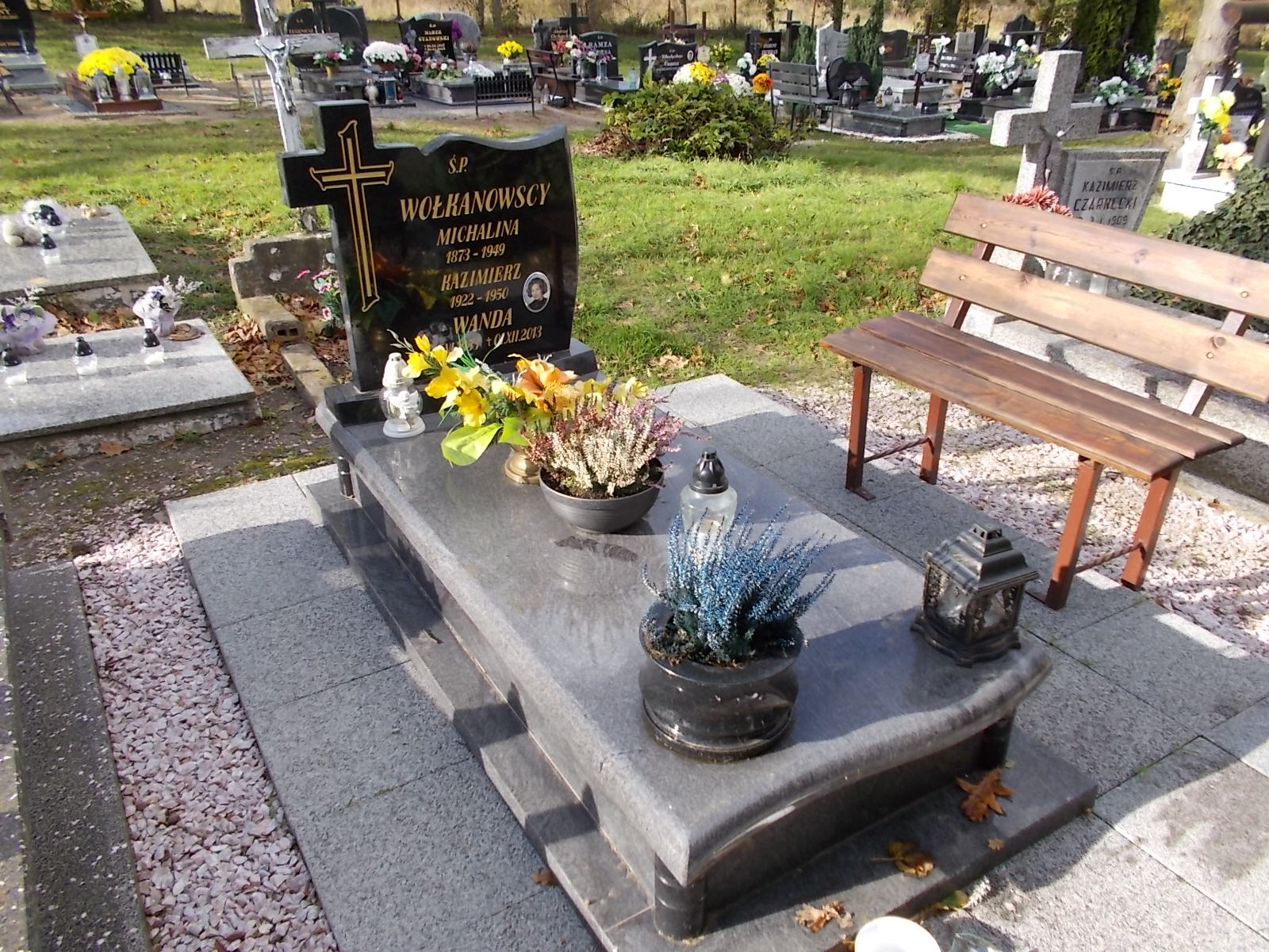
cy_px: 476
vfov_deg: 53.1
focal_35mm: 26
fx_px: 953
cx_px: 634
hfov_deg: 67.3
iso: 80
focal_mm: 4.6
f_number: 3.2
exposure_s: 1/320
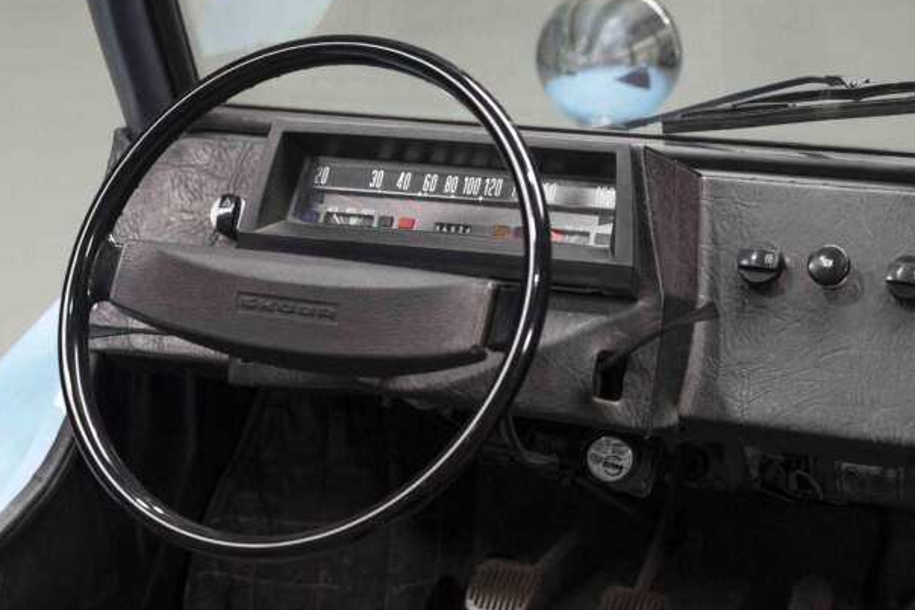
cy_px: 295
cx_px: 447
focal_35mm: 89
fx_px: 2262
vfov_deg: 15.4
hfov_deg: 22.9
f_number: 5
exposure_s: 1/20
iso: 500
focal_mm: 70
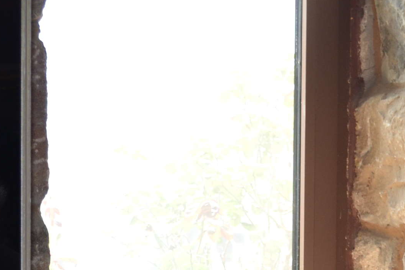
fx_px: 1879
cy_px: 411
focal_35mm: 167
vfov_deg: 8.1
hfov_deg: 12.3
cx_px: 248
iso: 400
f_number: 4.8
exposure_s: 1/100
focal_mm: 32
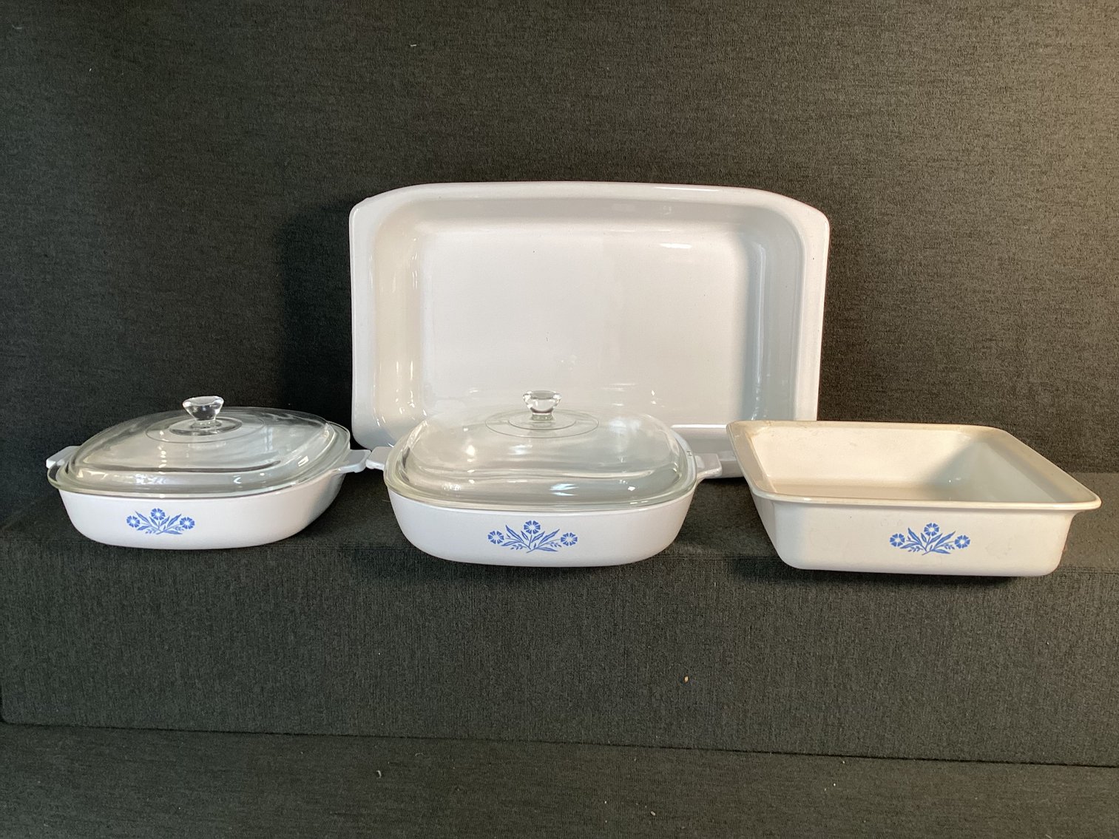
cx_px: 560
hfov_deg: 58.3
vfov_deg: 45.4
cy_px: 420
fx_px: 1002
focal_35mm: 31
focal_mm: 3.3
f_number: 2.4
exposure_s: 1/60
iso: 80
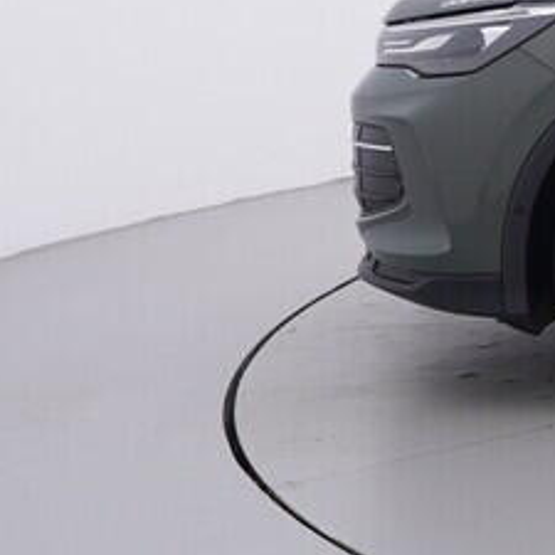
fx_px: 1577
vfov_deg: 19.7
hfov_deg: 16.3
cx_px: 1046
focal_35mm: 87
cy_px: 81
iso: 200
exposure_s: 1/80
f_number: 5
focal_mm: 15
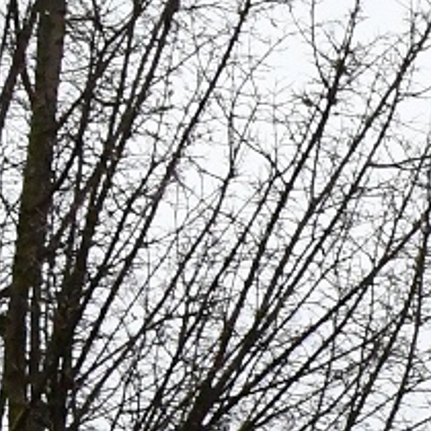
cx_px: 1213
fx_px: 2328
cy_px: 920
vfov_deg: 9.7
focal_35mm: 165
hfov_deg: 9.0
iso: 6400
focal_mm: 17
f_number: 16
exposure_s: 1/1000
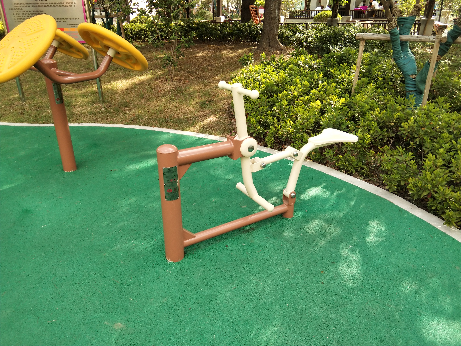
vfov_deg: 45.4
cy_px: 173
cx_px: 230
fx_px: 413
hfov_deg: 58.4
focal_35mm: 31
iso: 50
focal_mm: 3.69
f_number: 2.2
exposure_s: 1/157
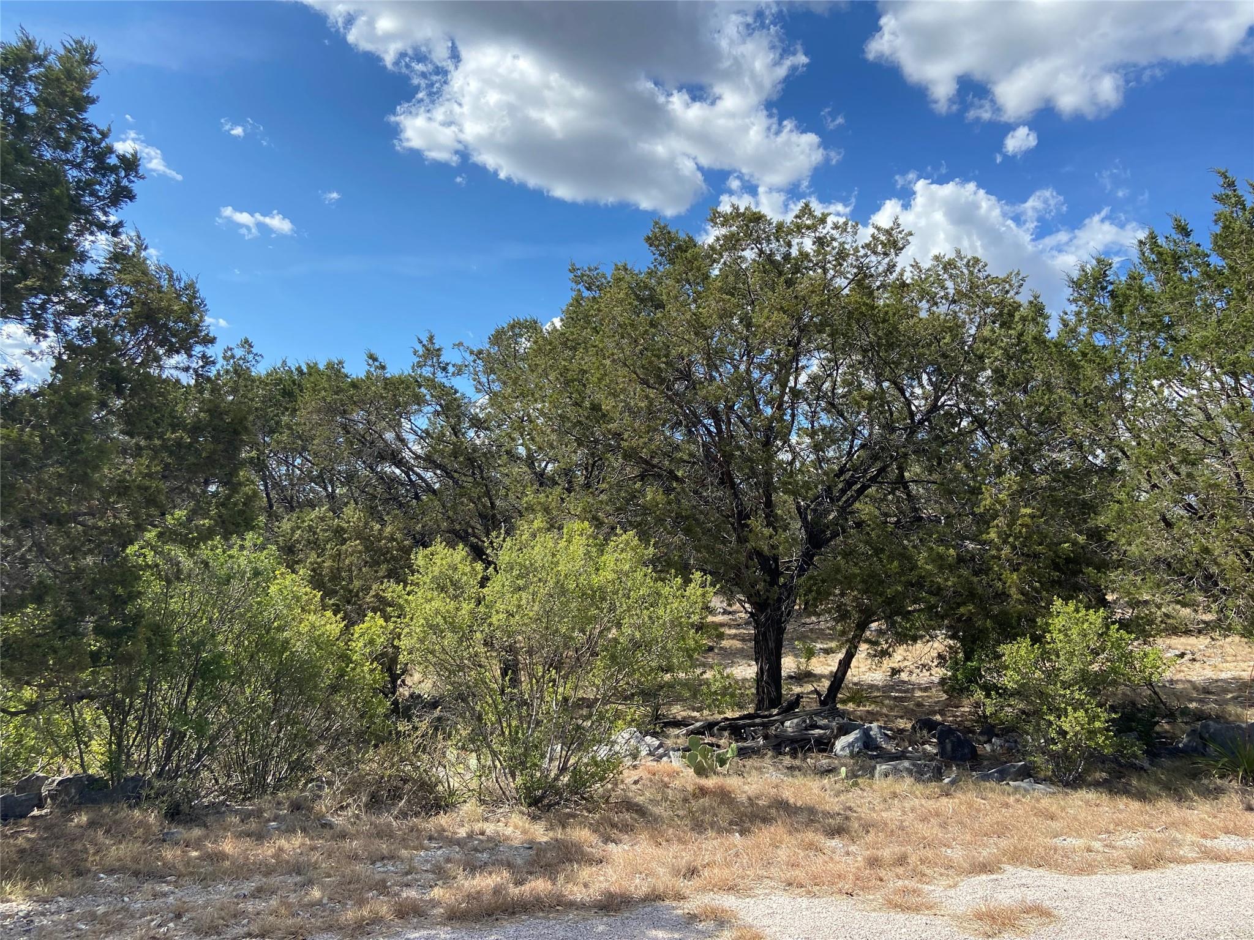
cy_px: 470
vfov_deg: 53.1
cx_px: 627
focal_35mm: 26
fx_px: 942
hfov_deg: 67.3
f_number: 1.8
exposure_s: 1/2105
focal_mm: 4.25
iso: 32
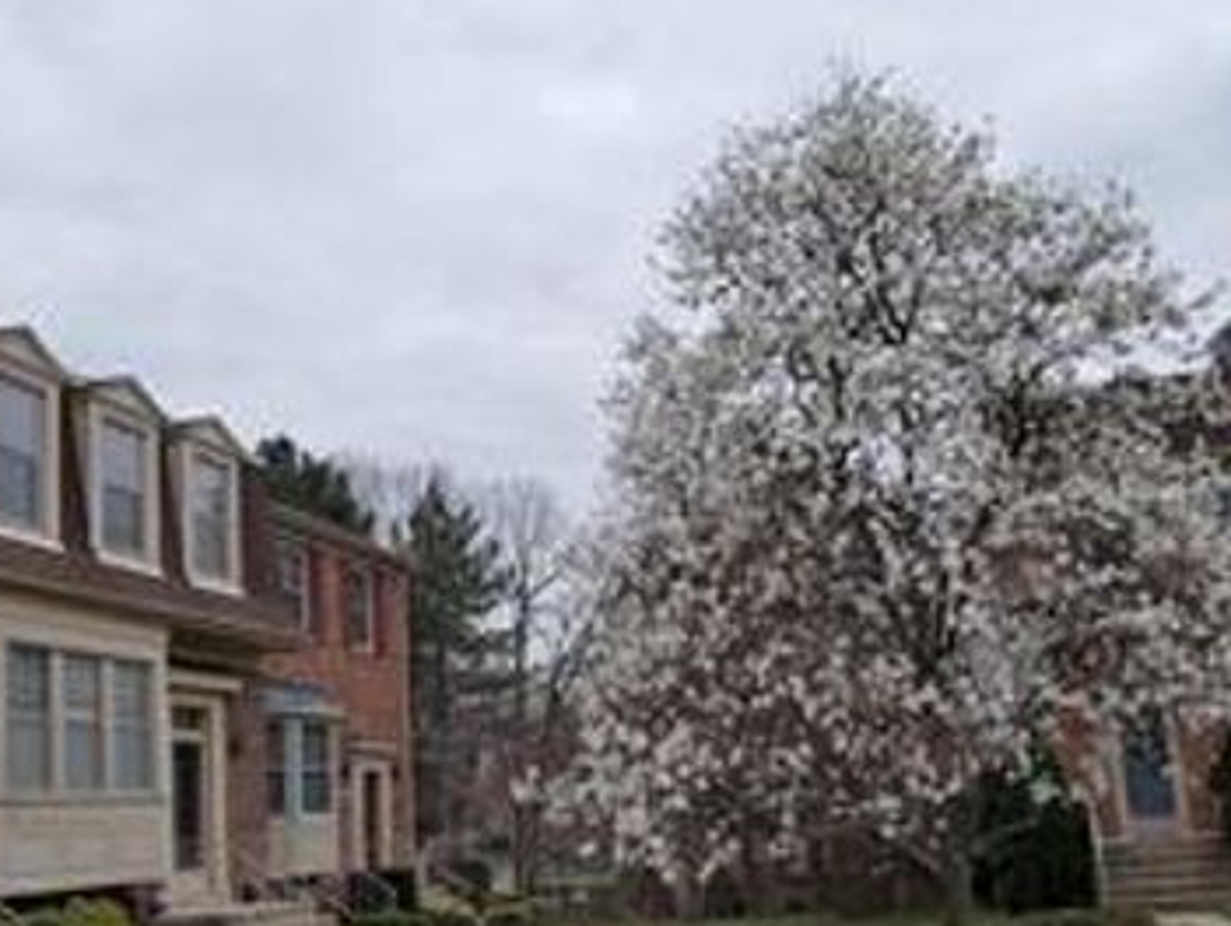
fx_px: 1317
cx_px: 656
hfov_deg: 50.1
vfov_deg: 38.5
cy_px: 581
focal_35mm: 37
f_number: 2.4
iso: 125
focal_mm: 4.3
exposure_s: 1/120
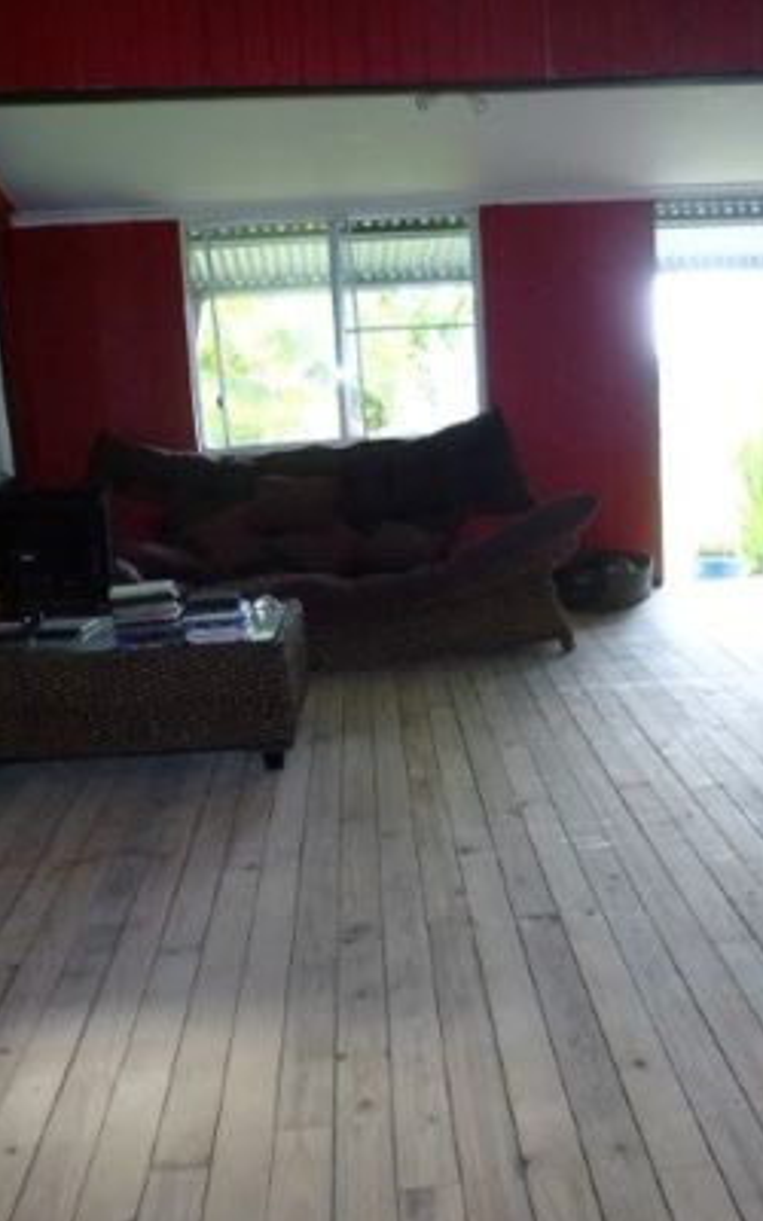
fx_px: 1164
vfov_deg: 55.3
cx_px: 439
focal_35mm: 35
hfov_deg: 36.2
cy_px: 617
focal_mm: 4.3
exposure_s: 1/60
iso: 400
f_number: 3.3
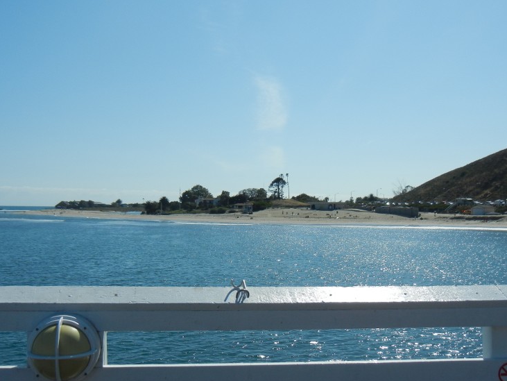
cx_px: 243
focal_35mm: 42
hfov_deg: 44.8
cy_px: 210
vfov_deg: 34.3
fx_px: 615
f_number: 7
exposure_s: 1/954
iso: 160
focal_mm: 5.4
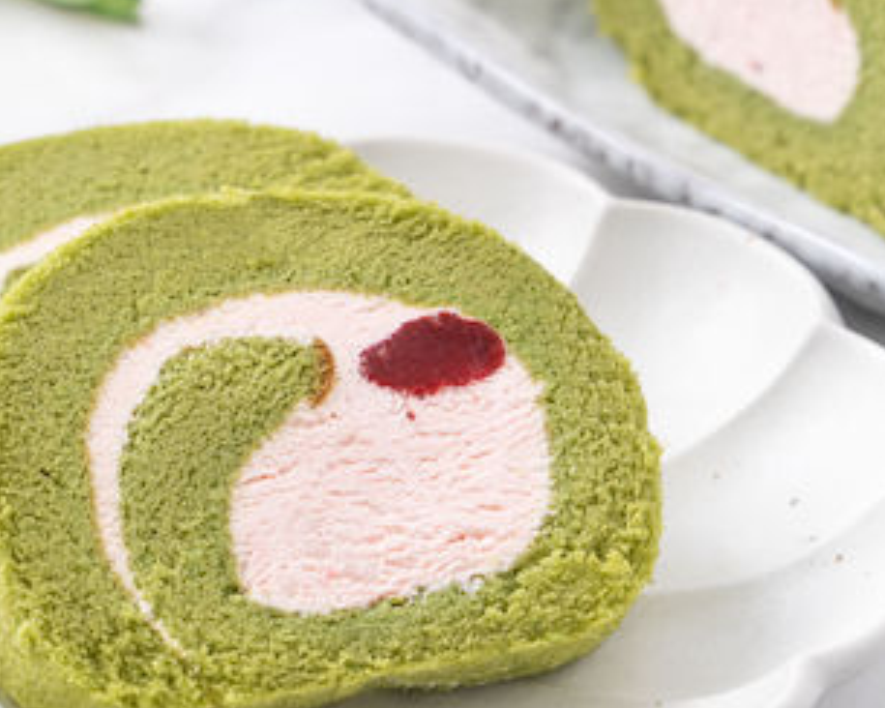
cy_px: 293
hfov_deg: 4.4
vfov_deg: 3.5
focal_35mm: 437
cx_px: 380
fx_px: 11446
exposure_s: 1/200
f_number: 11
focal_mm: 237
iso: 100
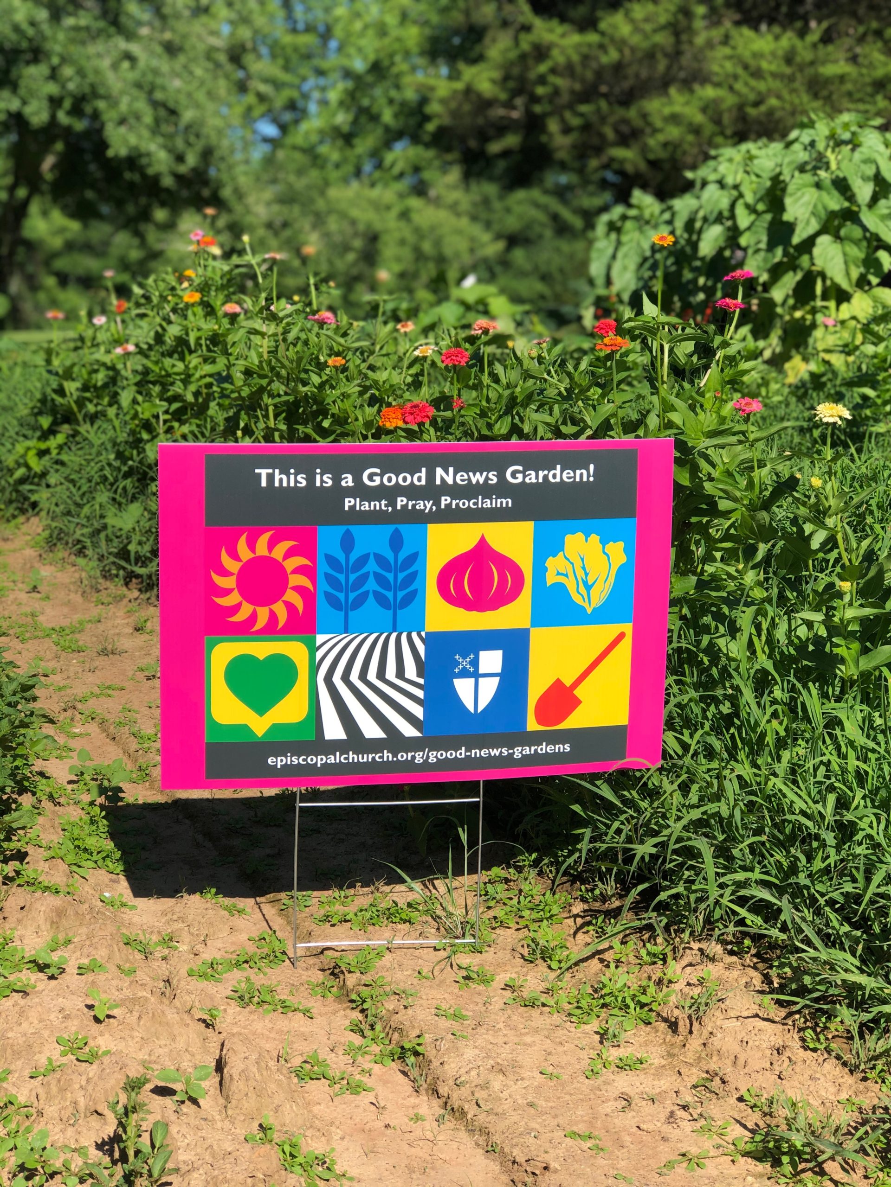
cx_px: 446
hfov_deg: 25.7
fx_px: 1956
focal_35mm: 57
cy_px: 594
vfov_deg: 33.8
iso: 20
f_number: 2.8
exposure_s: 1/676
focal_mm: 6.6
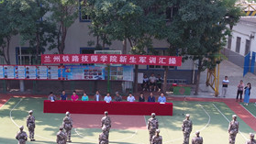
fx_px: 339
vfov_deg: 23.9
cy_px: 94
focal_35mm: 50
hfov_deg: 40.7
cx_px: 80
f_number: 2.8
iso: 100
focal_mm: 3.61
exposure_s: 1/189
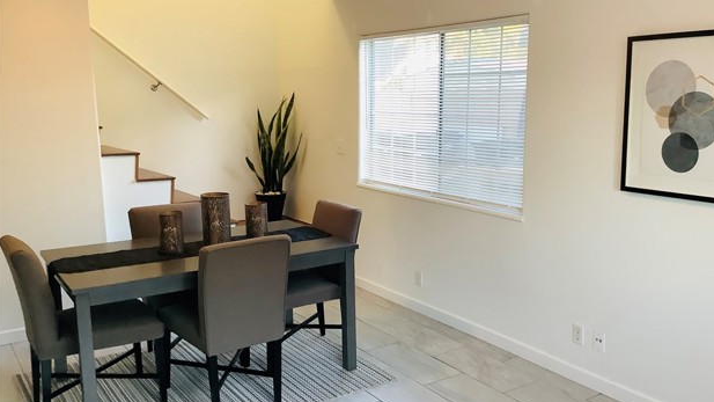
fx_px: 663
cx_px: 366
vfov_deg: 33.7
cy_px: 203
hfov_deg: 56.6
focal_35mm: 35
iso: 160
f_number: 2.4
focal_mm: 3.3
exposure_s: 1/50
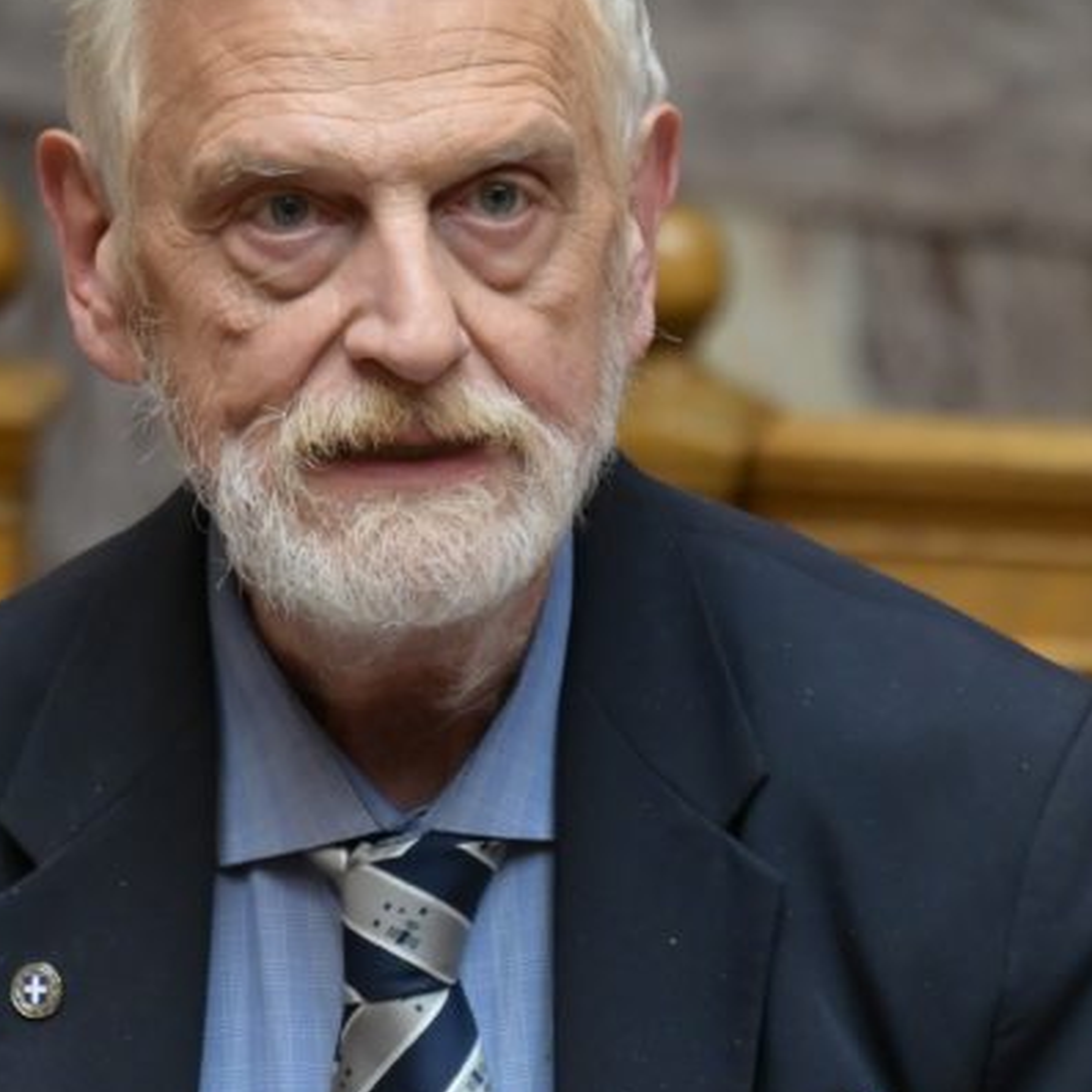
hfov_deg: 1.2
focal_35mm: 1481
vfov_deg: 1.2
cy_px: 424
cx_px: 572
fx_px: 52857
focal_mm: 600
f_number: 6.3
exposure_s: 1/250
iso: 4500
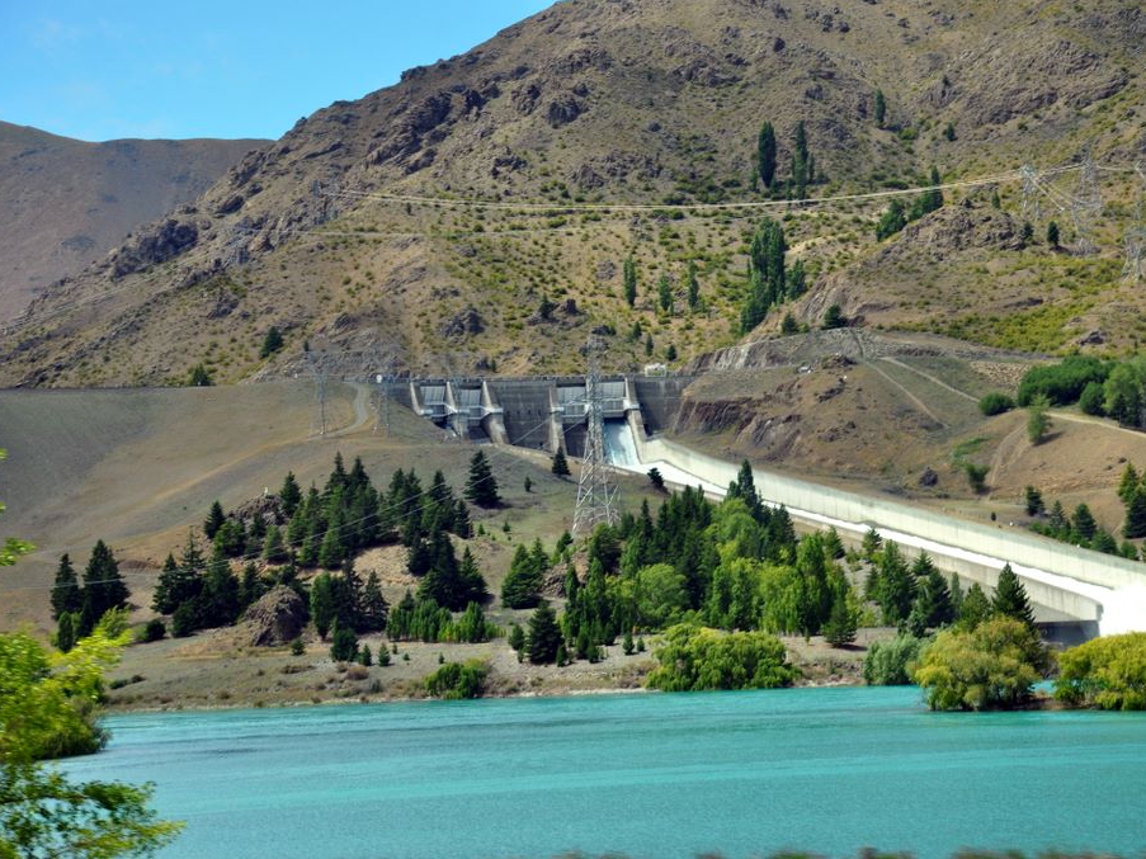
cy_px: 429
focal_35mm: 123
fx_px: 4056
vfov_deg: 12.1
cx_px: 613
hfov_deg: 16.1
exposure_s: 1/100
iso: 200
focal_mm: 75
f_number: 9
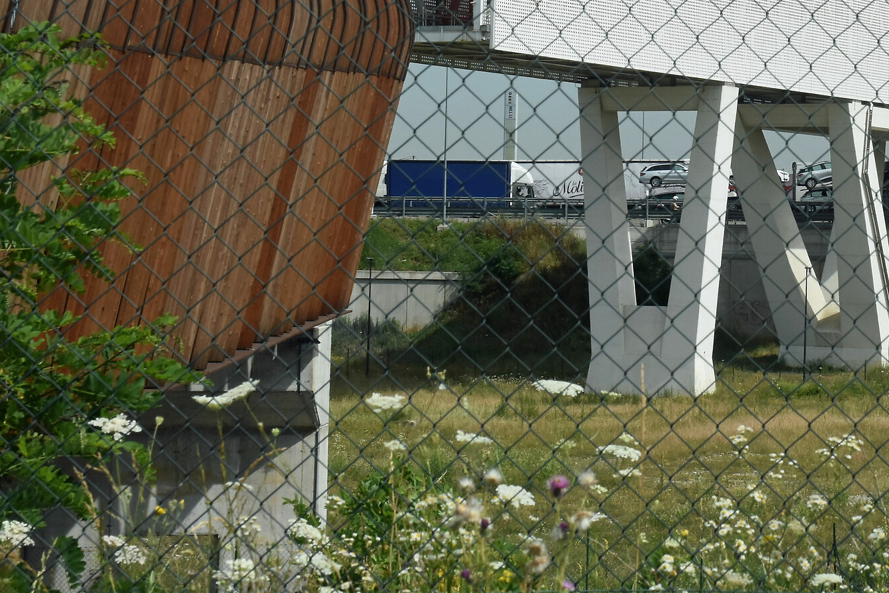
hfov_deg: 18.7
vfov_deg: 12.6
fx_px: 2667
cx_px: 771
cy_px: 104
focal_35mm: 108
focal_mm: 40
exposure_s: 1/640
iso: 400
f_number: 22
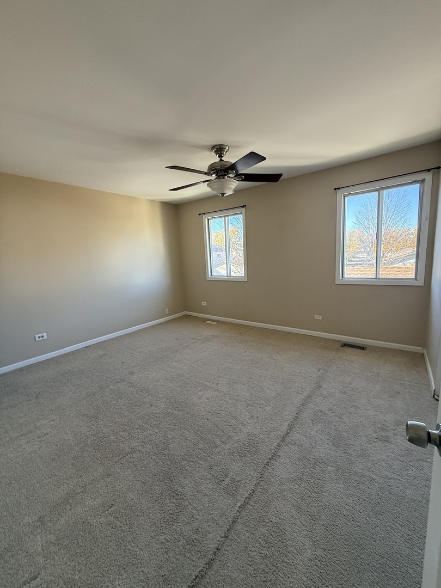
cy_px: 294
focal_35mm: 14
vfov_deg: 102.1
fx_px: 238
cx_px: 220
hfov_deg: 85.7
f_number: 2.2
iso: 160
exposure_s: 1/99
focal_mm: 2.22
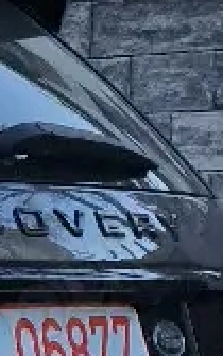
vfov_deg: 10.4
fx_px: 1964
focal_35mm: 202
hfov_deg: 5.5
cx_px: -735
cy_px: 264
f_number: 1.8
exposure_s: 1/278
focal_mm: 5.23
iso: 50
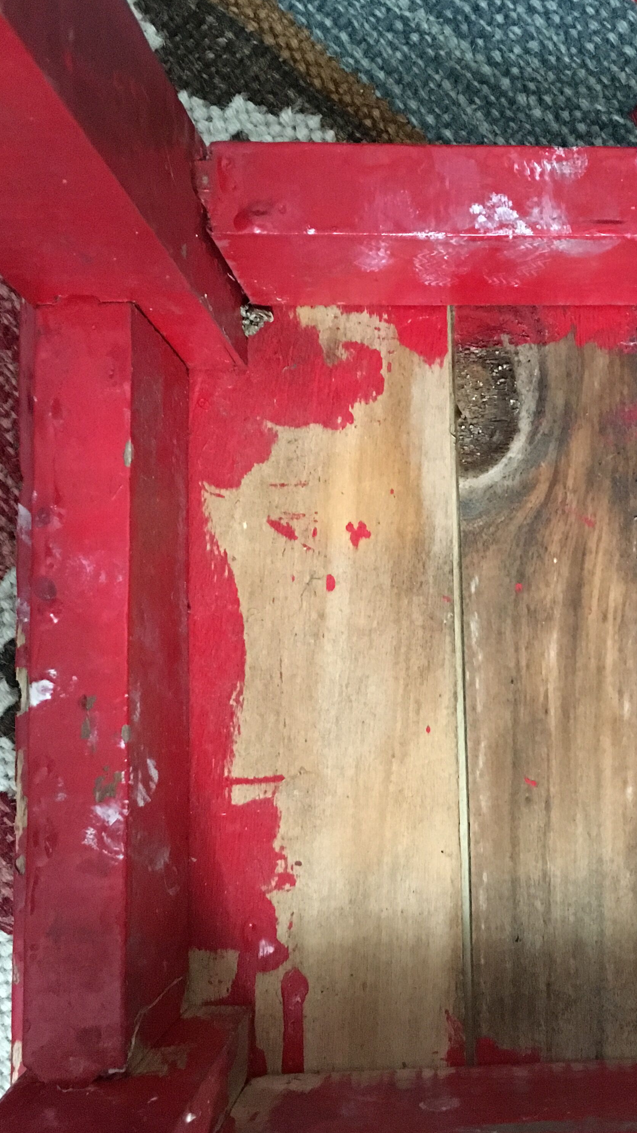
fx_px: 1292
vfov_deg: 47.4
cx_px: 513
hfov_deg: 27.1
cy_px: 563
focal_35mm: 43
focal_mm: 4.15
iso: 320
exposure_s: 1/17
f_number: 2.2
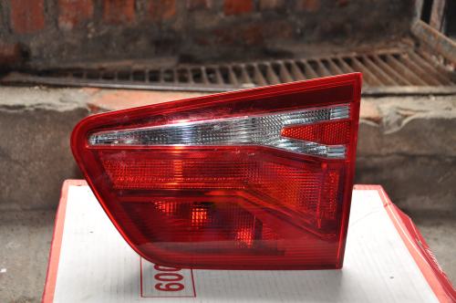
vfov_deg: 18.9
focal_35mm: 72
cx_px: 228
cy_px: 152
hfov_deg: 28.1
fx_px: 911
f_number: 4.8
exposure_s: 1/125
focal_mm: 48
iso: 400
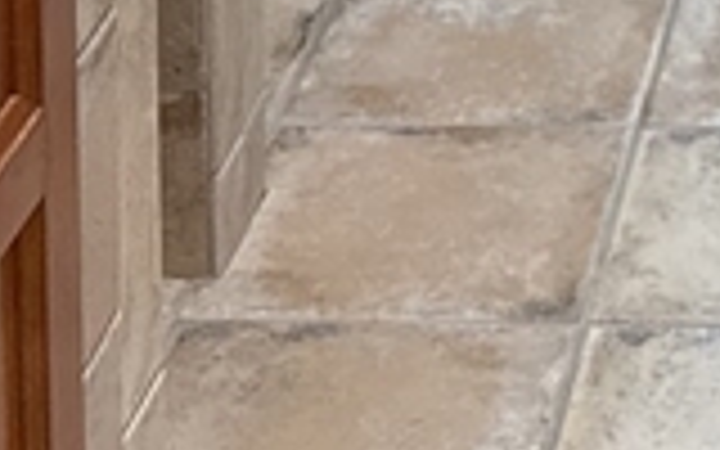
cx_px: 963
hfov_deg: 12.4
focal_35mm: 163
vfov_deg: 6.8
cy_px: -1125
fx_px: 3198
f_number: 1.78
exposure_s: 1/137
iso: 160
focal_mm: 6.76
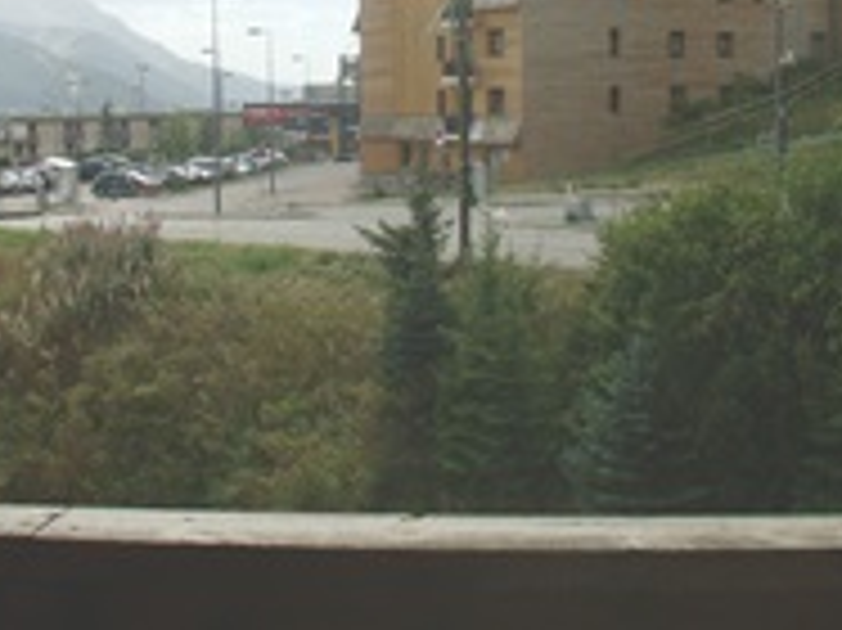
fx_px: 1629
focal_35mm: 67
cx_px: 365
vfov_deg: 21.4
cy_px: 63
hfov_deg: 29.0
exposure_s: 1/500
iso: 64
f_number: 7.1
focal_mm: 7.2
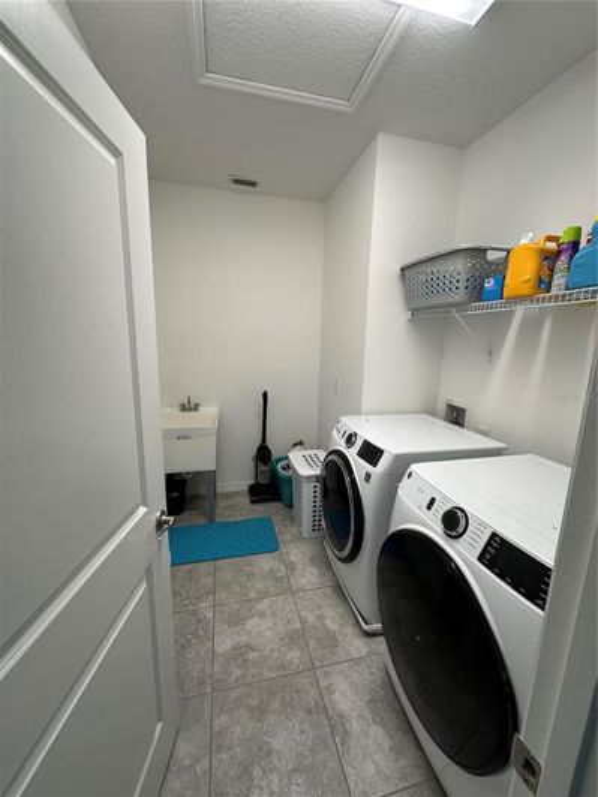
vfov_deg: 102.1
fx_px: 322
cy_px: 398
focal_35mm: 14
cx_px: 299
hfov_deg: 85.7
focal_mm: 2.22
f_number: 2.2
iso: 100
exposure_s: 1/120
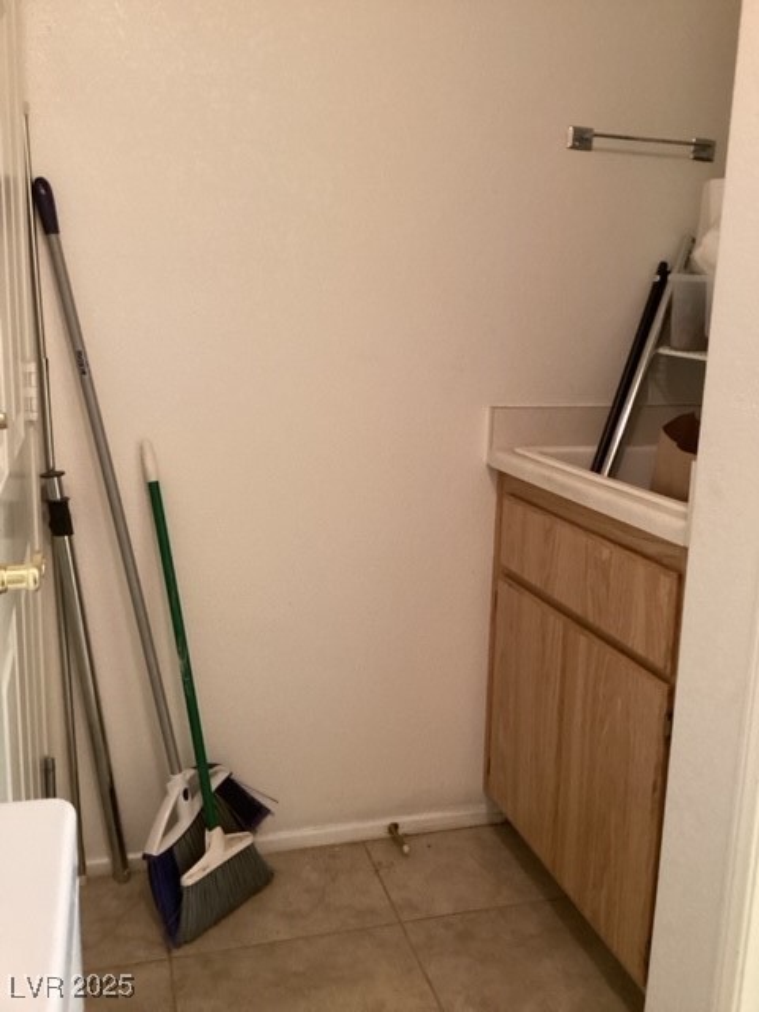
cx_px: 380
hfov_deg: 45.4
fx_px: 906
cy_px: 506
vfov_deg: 58.4
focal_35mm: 31
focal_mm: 3.3
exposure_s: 1/30
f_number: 2.4
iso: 400
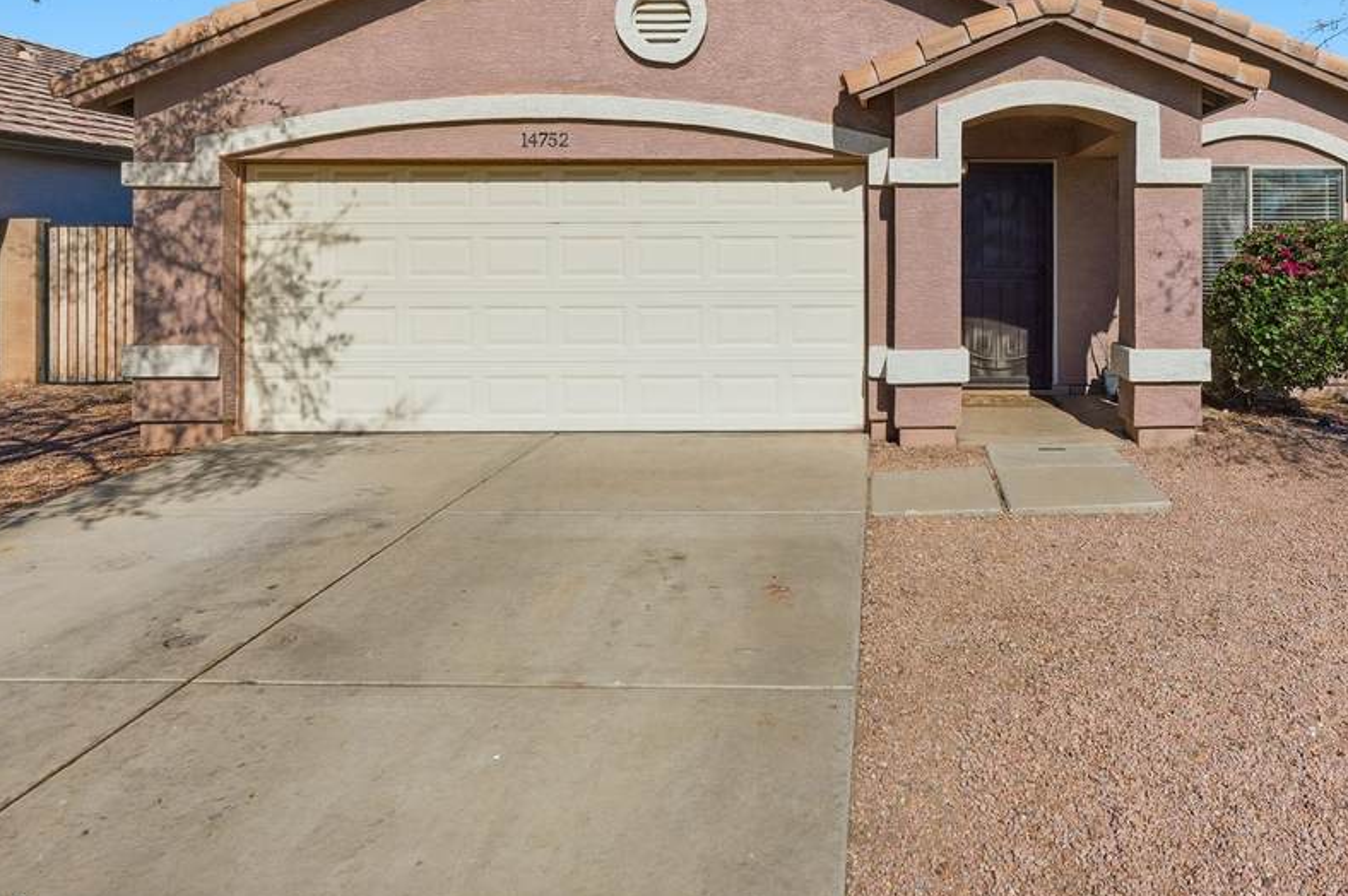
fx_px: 973
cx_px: 888
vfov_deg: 48.0
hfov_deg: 67.7
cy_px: 251
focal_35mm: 26
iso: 100
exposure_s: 1/8000
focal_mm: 16
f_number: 9
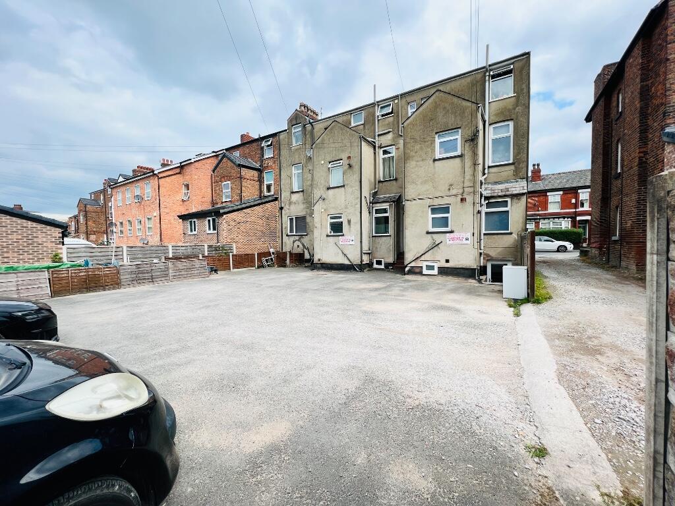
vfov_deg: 89.9
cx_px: 338
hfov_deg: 106.2
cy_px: 253
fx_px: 253
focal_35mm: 13
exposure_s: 1/723
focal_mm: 1.57
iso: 32
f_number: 1.8
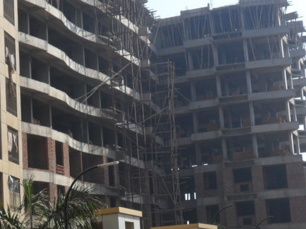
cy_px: 111
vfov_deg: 15.3
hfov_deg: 20.2
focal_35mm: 97
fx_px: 858
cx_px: 135
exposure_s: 1/500
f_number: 5
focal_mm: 9.3
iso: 100
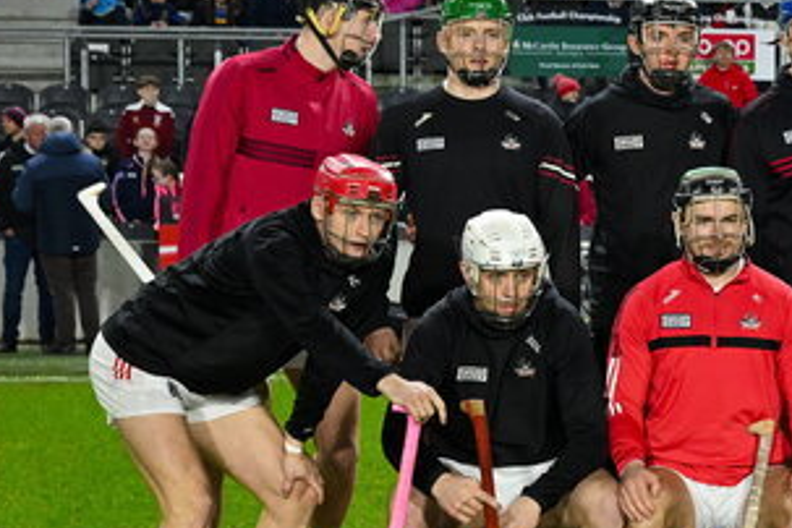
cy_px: 268
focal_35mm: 142
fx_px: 3124
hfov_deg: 13.5
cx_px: 1218
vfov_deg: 9.7
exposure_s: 1/320
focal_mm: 42
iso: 1250
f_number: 4
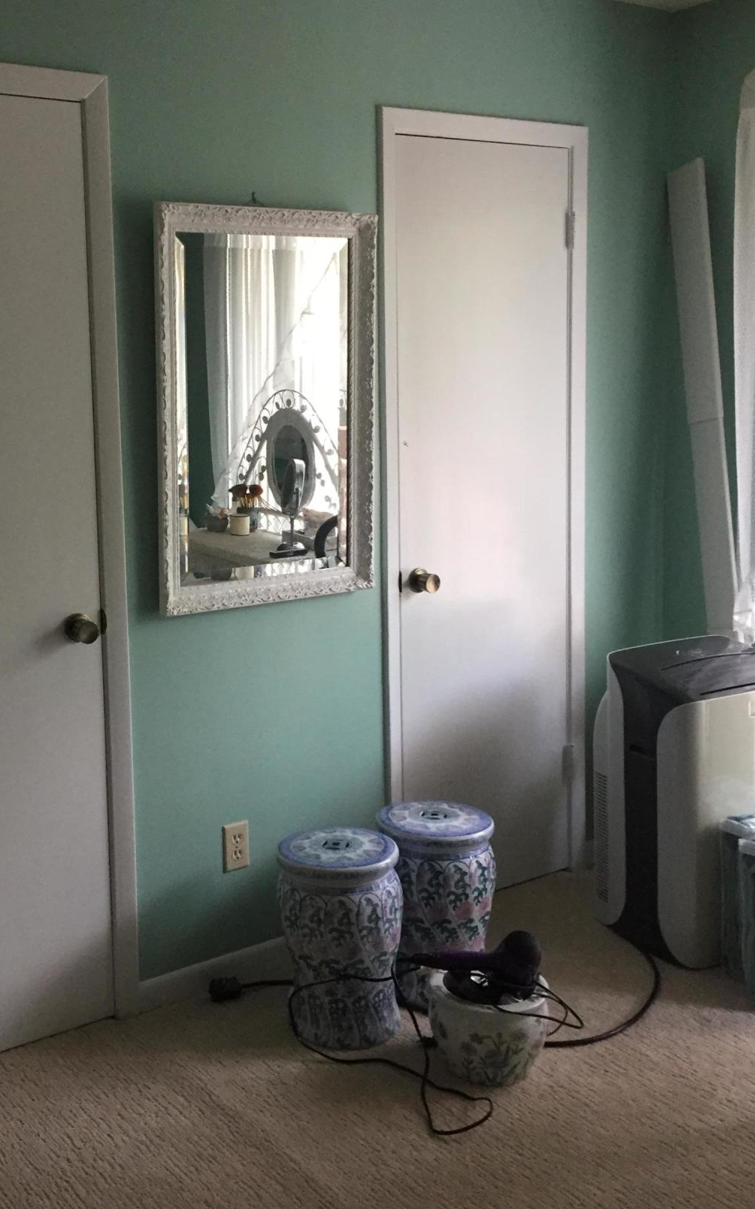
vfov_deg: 51.4
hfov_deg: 33.1
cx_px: 217
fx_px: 1251
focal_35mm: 38
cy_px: 528
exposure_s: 1/30
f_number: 2.2
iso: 125
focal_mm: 4.15
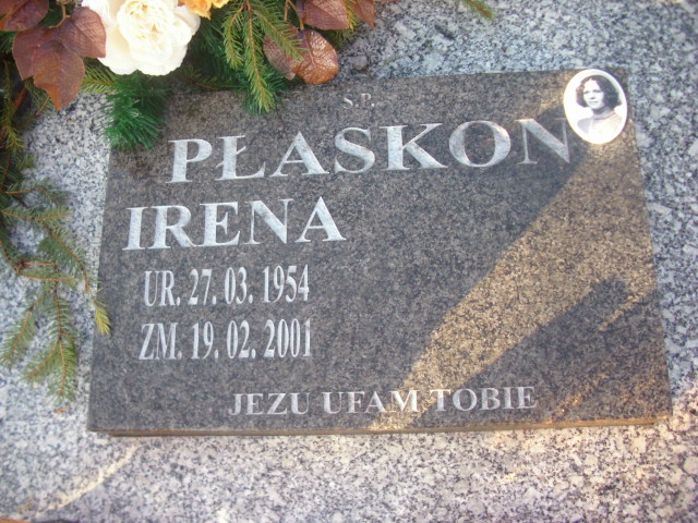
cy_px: 262
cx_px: 349
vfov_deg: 38.7
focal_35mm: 37
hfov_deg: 50.1
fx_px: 746
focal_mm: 6.2
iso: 200
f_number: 5.6
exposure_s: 1/60
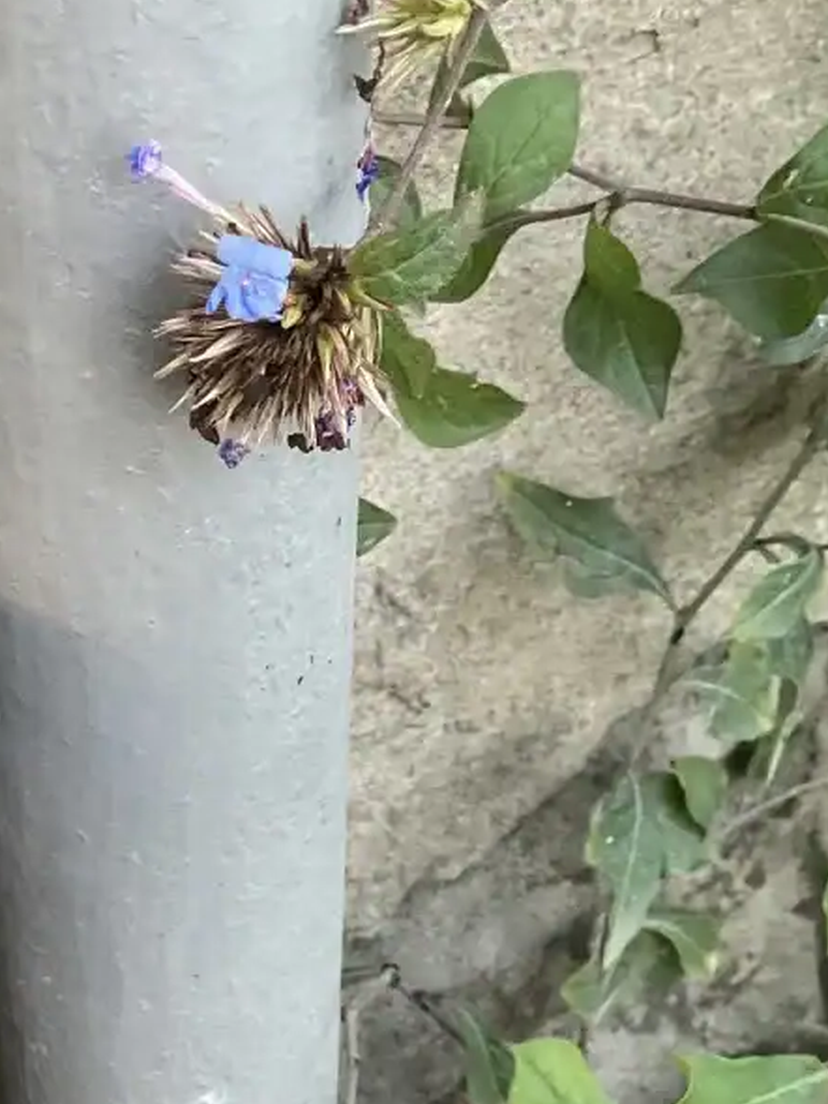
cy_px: 1001
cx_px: 116
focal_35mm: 63
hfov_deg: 22.8
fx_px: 2009
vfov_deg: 29.4
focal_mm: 3
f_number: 1.8
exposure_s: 1/60
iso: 250
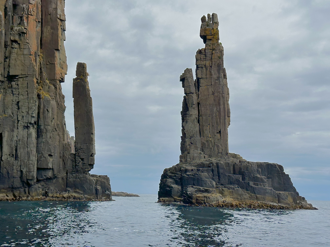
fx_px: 458
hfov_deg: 39.7
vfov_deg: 30.3
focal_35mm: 48
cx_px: 165
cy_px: 124
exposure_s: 1/8929
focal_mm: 6.86
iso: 64
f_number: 1.78
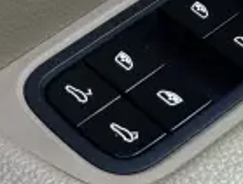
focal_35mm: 124
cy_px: -19
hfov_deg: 15.7
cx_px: 206
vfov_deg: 11.8
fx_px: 873
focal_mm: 6.76
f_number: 1.78
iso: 320
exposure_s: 1/40
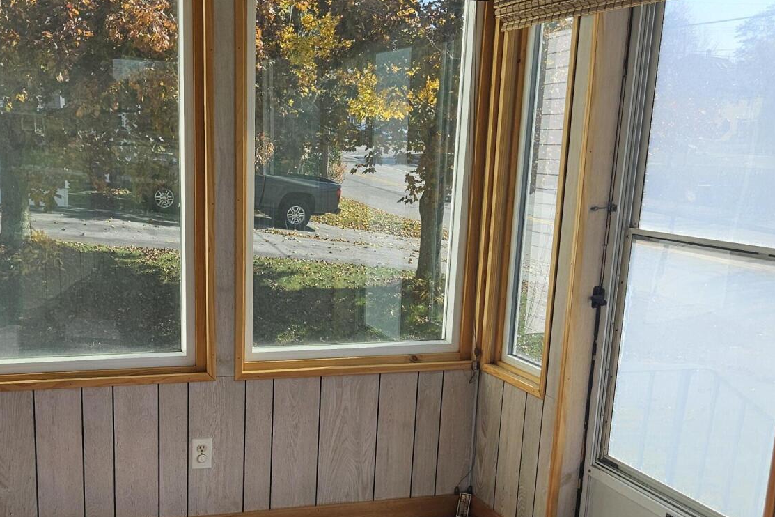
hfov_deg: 45.2
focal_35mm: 43
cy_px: 381
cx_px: 308
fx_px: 926
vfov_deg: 30.7
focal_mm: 5.4
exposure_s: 1/1328
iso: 40
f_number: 1.8
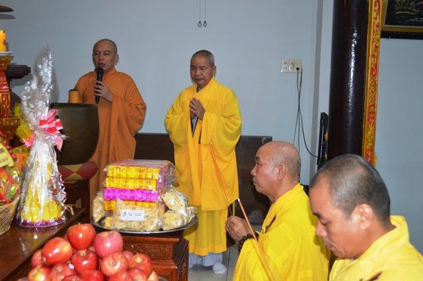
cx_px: 212
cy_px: 140
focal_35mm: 48
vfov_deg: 28.0
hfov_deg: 41.1
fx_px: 564
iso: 1600
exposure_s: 1/60
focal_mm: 32
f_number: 4.8
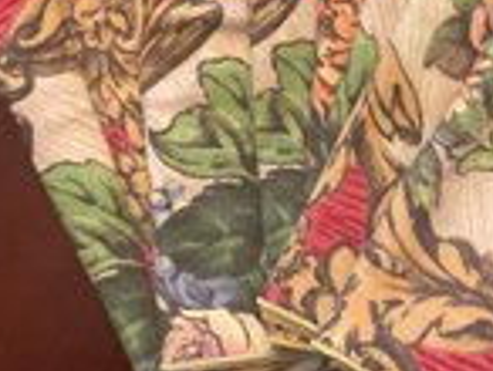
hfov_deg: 28.0
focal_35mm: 68
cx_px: 383
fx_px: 970
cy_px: 32
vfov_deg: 21.2
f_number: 1.8
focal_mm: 3
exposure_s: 1/40
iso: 320
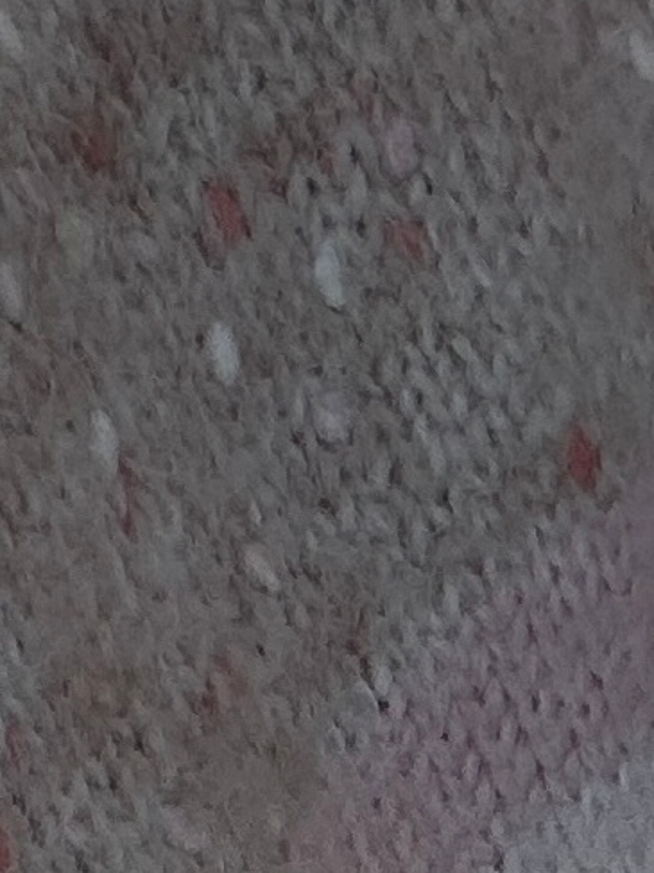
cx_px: 371
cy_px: 2356
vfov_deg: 9.6
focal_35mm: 172
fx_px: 4335
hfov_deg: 8.6
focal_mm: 2.69
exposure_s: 1/4464
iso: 25
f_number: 1.9
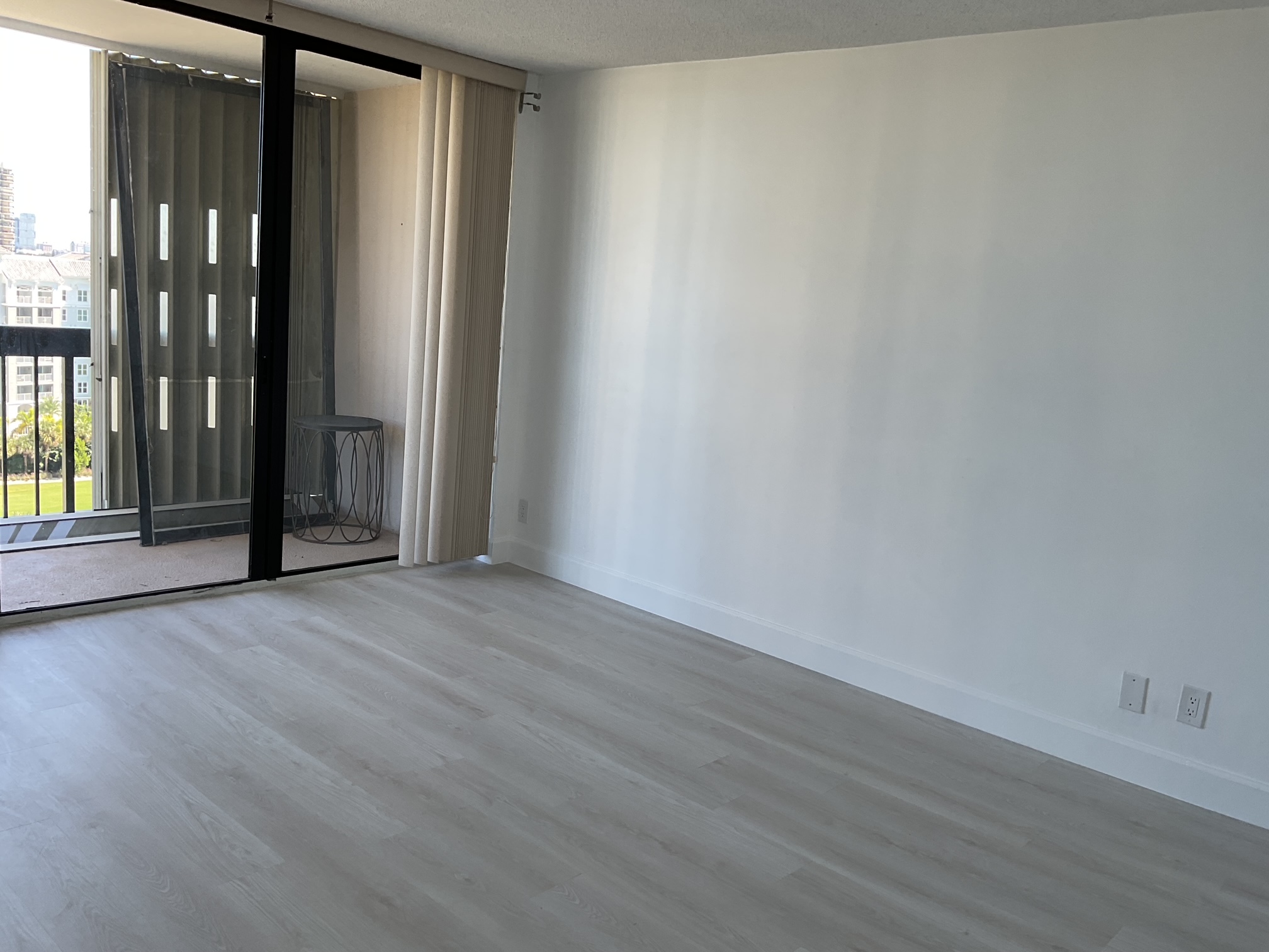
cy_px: 476
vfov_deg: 48.2
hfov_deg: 61.7
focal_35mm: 29
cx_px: 634
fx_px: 1063
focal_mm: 3
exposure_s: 1/104
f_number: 1.8
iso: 16
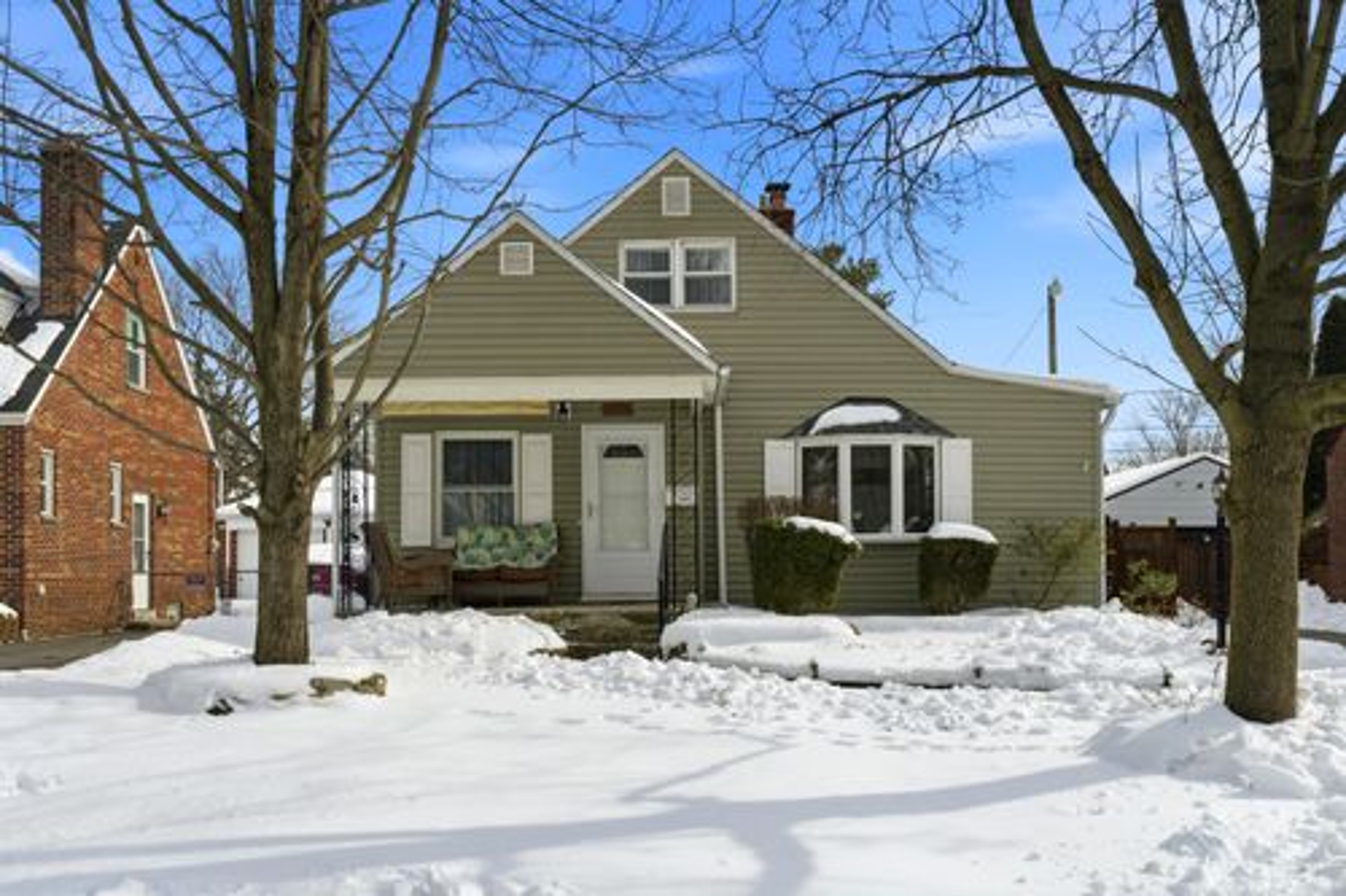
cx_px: 673
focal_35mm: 35
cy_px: 448
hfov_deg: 54.5
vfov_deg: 37.8
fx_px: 1308
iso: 400
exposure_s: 1/2500
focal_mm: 35
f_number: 10
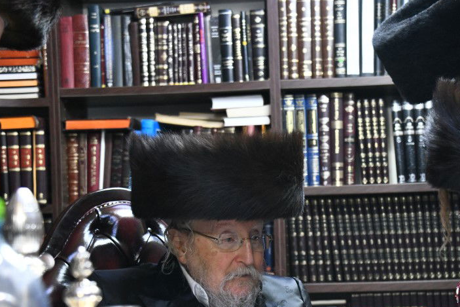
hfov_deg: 21.3
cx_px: 336
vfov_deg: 14.4
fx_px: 1214
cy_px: 217
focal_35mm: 95
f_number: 5
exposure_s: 1/50
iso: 3200
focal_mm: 58
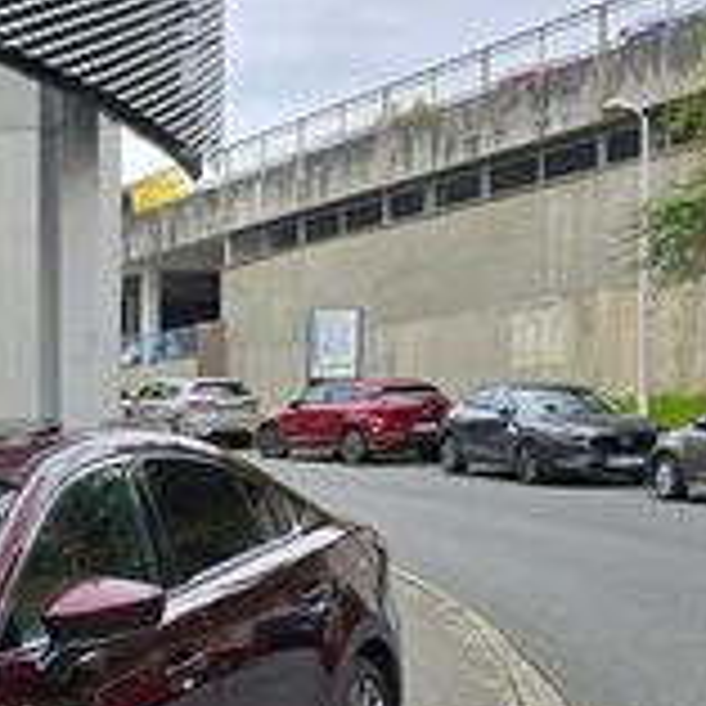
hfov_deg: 22.4
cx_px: -351
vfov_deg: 27.0
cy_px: 517
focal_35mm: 63
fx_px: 1454
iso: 12
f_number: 1.7
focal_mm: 6.3
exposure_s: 1/235
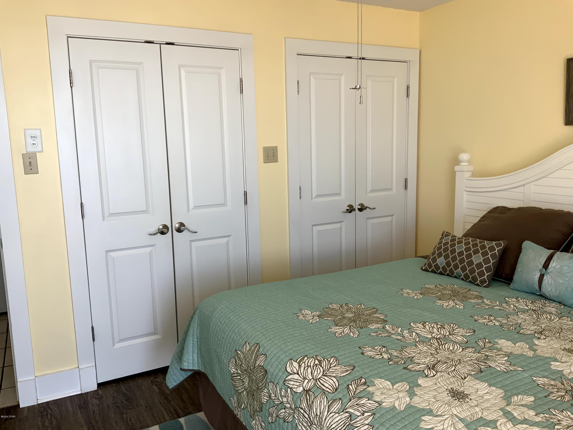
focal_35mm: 29
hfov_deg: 61.7
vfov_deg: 48.2
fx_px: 480
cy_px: 215
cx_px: 286
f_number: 1.8
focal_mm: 3
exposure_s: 1/193
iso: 16
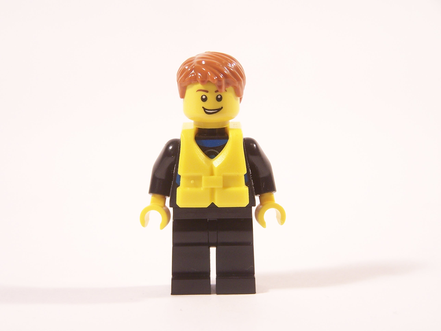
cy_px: 166
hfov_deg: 16.8
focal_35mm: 117
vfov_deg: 12.7
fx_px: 1491
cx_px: 220
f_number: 3.2
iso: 100
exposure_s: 1/15
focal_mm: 19.4
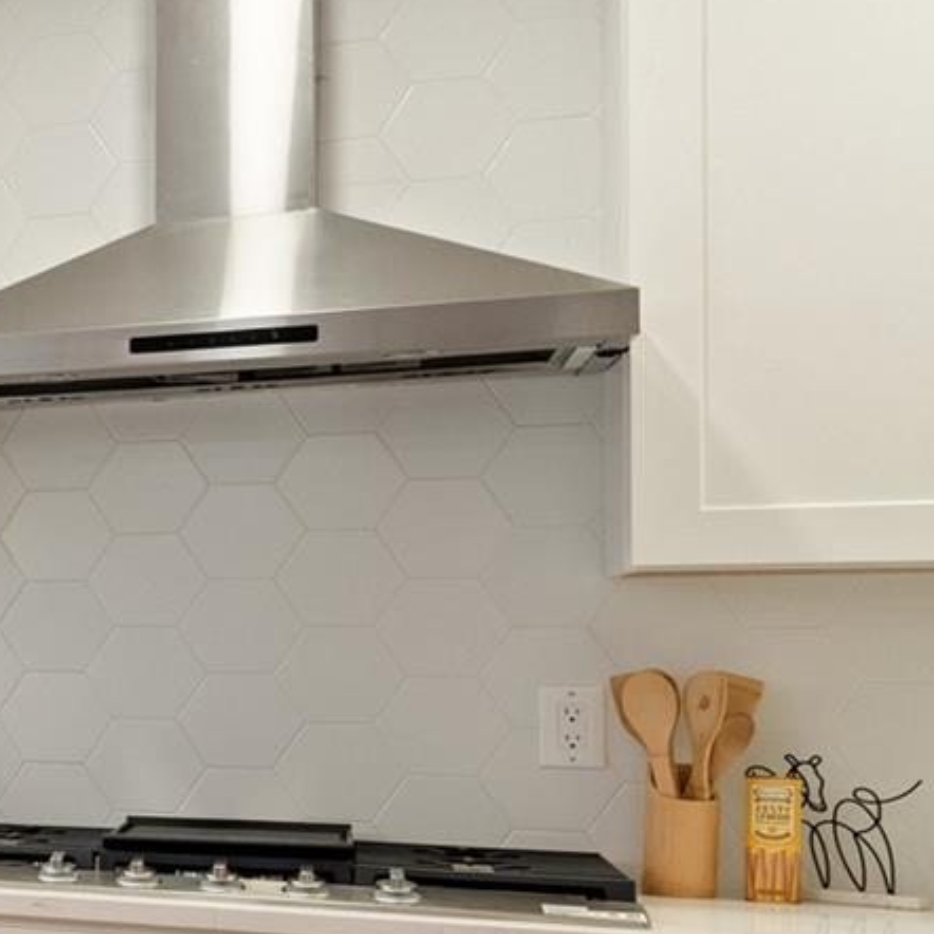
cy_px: 633
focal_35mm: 67
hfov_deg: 17.3
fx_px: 2045
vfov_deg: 25.6
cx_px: -1010
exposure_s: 1/10
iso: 640
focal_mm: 17
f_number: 6.3
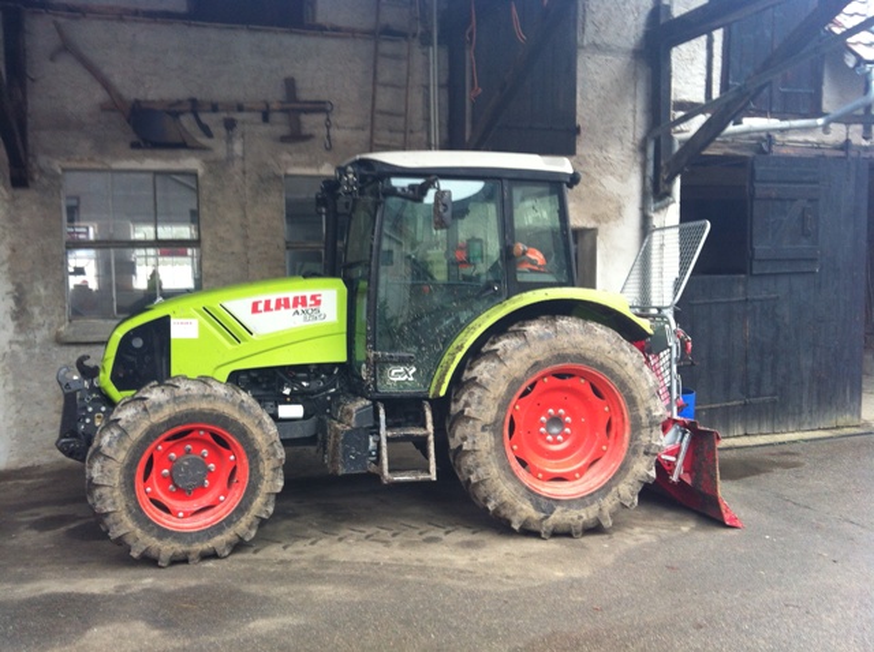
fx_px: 882
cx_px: 437
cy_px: 326
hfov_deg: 52.7
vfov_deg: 40.6
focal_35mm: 35
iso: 80
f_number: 2.8
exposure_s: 1/15
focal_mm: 3.85
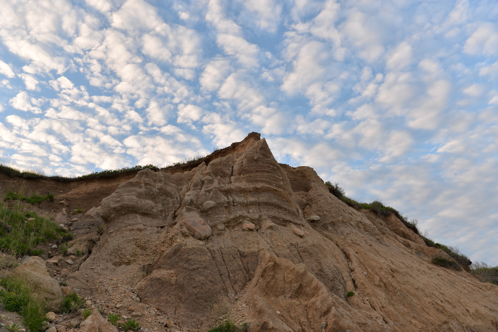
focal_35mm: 24
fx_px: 332
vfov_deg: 53.2
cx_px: 249
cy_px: 166
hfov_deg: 73.7
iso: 100
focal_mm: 24
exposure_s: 1/30
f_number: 10
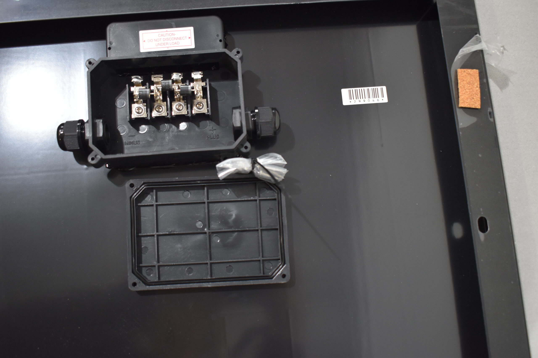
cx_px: 269
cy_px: 179
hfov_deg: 53.1
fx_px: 538
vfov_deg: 36.9
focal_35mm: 36
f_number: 4
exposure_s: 1/125
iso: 900
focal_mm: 24
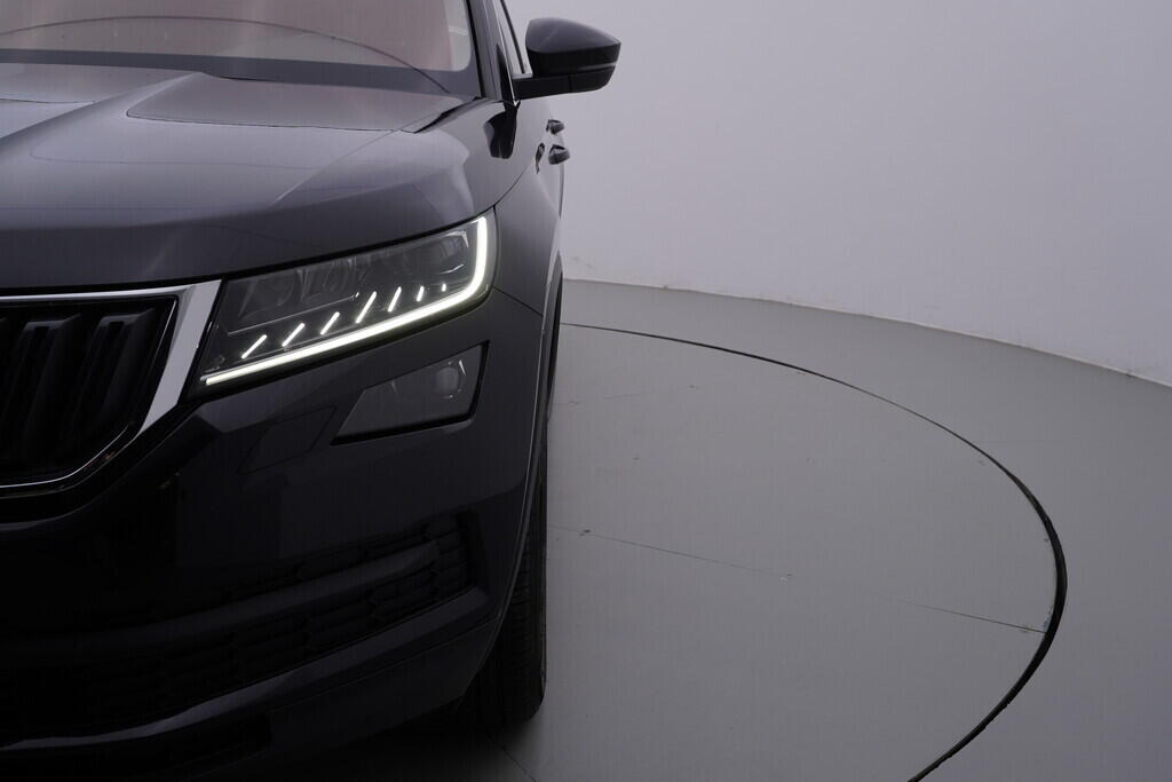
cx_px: 586
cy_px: 391
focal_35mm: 36
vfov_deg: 36.9
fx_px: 1172
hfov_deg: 53.1
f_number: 5
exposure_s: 1/125
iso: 125
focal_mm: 24
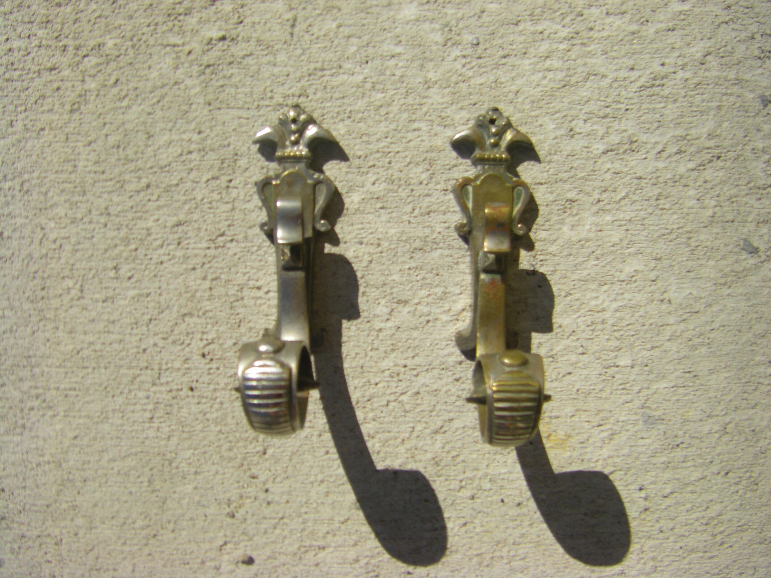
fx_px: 846
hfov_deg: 49.0
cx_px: 386
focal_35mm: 38
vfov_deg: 37.7
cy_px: 289
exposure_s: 1/400
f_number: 7
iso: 64
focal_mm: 6.3
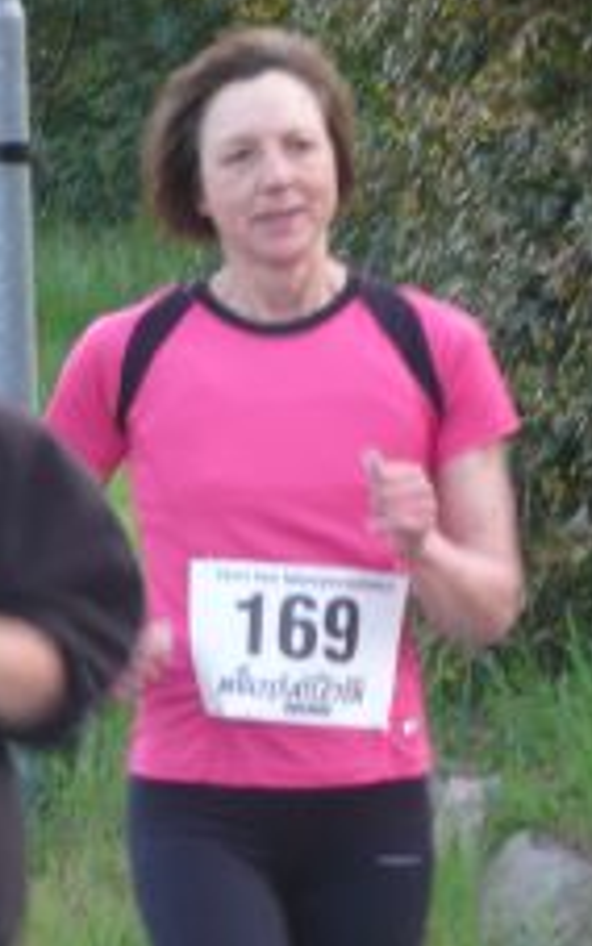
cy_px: 331
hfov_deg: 3.0
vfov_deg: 4.8
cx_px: -271
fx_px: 11403
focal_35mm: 442
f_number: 4.8
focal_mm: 31
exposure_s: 1/30
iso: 125
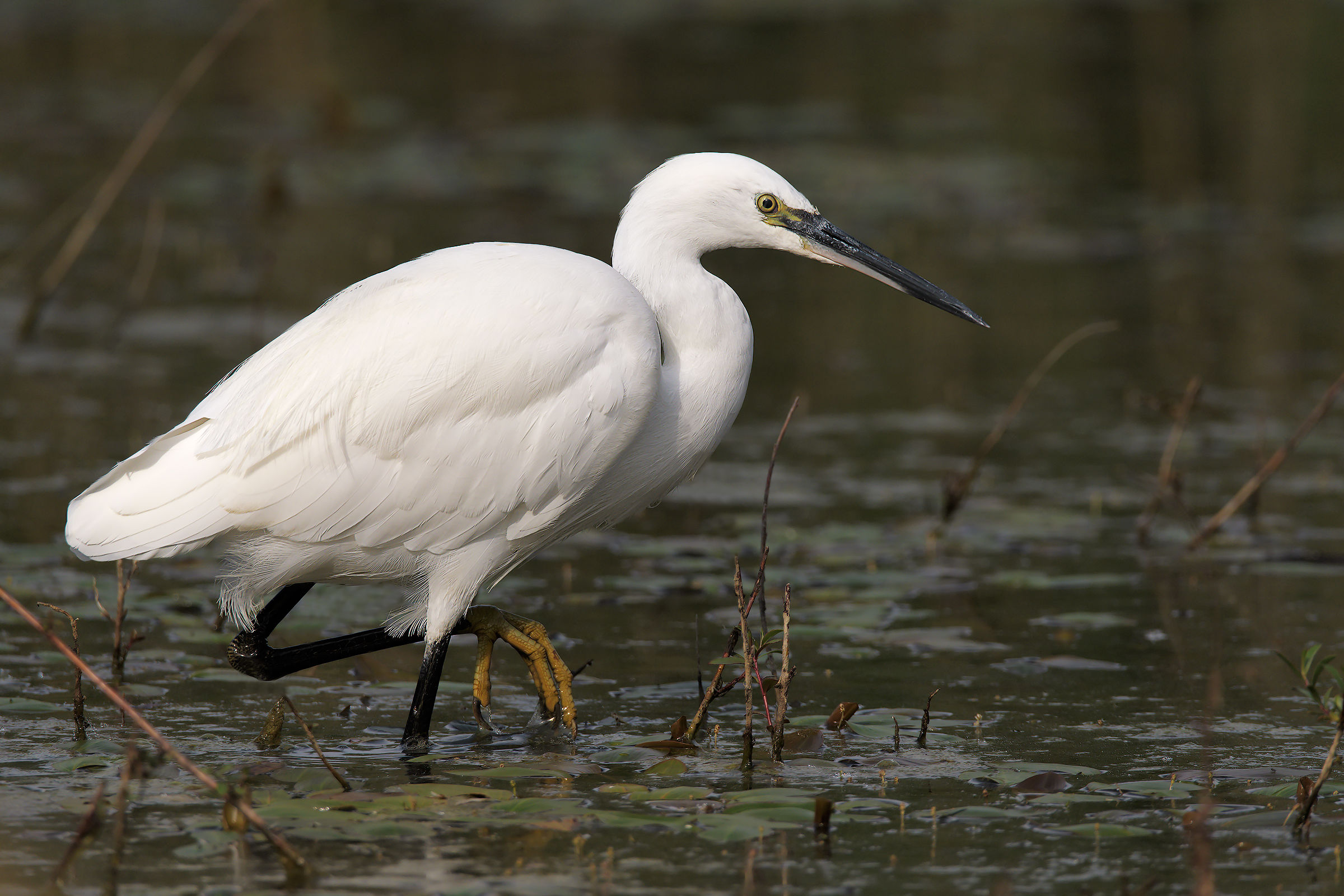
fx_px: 33597
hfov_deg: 2.3
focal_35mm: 900
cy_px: 448
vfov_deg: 1.5
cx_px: 672
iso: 360
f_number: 8
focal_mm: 600
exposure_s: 1/1600
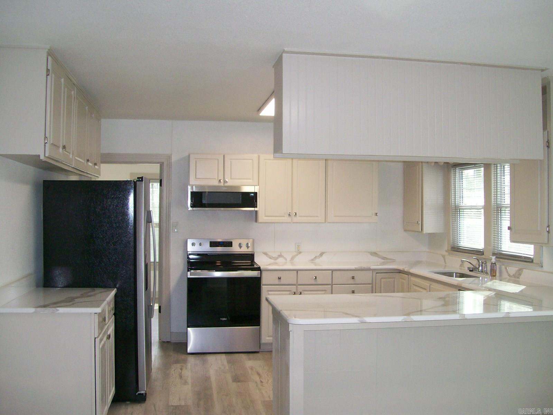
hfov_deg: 51.4
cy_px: 208
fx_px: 575
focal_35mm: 36
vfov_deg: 39.7
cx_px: 276
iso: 140
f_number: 2.7
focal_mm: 6
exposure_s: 1/64
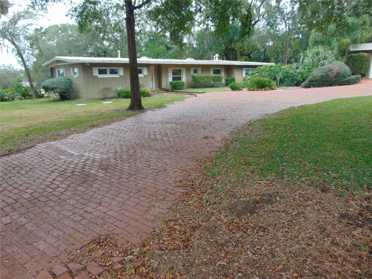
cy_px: 140
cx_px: 186
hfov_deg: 69.4
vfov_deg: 54.9
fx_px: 269
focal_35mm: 25
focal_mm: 4.5
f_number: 3
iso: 80
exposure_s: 1/160
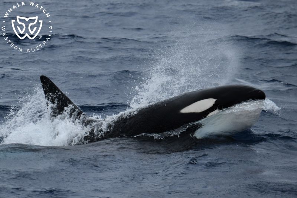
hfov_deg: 4.9
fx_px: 3464
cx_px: 148
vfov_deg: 3.3
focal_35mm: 420
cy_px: 99
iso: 1250
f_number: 6
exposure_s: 1/8000
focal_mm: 420
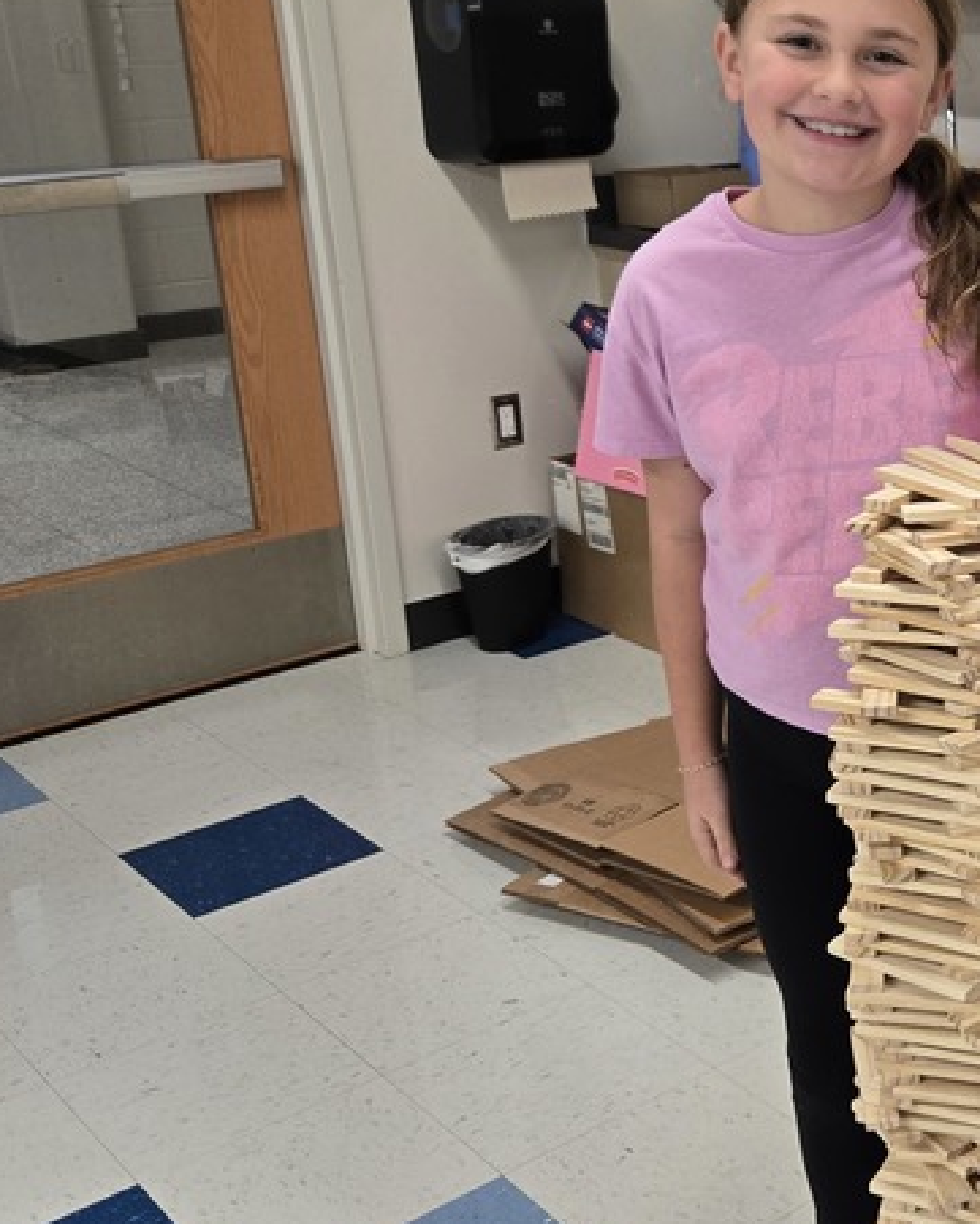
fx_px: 1848
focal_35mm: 51
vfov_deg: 36.6
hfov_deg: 27.6
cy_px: 527
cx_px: 1026
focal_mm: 5.4
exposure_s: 1/120
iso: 125
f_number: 1.8
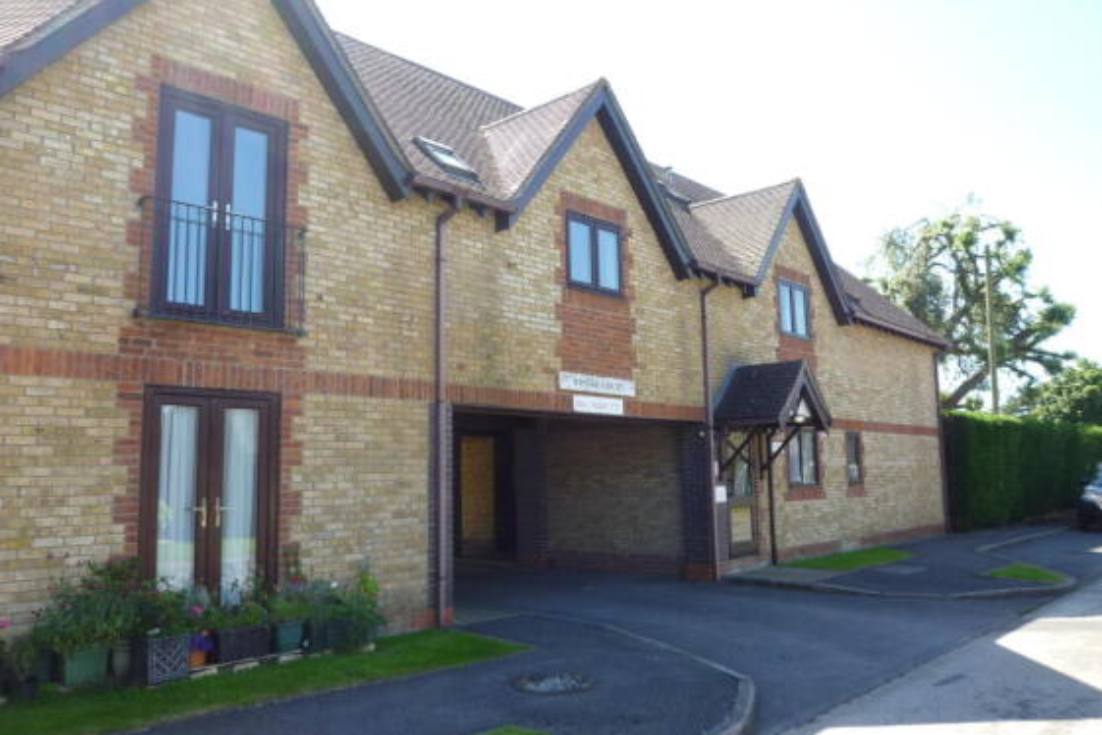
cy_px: 345
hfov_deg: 67.4
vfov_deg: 47.9
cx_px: 557
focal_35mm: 27
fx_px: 826
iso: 80
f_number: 4
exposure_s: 1/125
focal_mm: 4.5
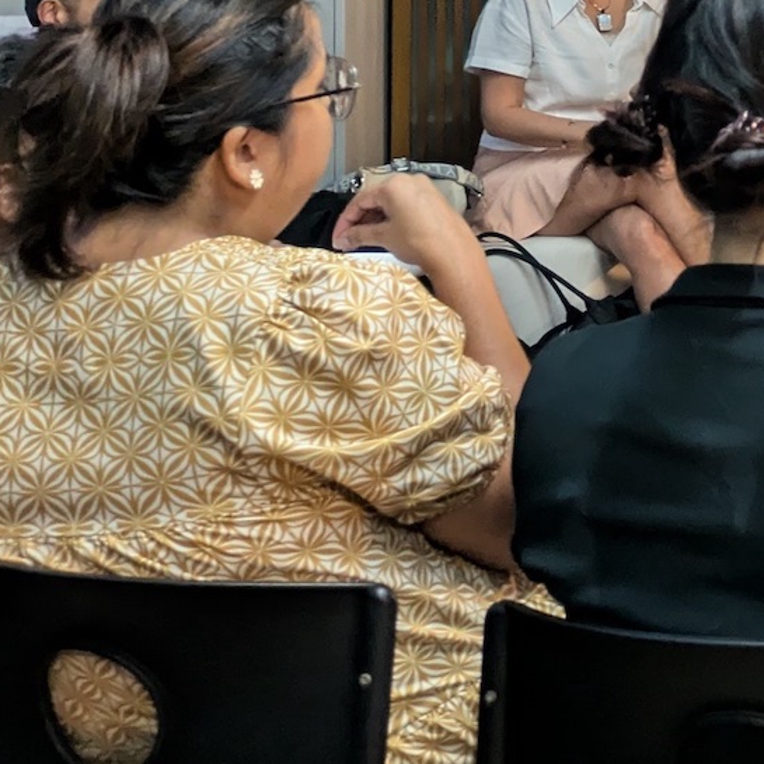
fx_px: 2023
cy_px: -283
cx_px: 1117
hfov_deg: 19.0
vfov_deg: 19.4
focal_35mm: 81
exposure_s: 1/25
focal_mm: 5.43
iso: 646
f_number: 1.89
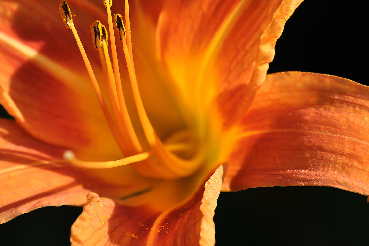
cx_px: 100
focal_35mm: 248
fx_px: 2540
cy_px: 74
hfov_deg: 8.3
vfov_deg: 5.5
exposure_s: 1/350
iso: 250
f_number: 9.5
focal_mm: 105
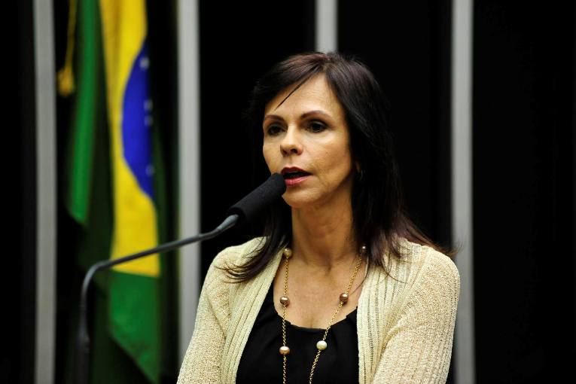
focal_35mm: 200
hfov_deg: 10.3
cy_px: 192
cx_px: 288
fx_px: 3200
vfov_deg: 6.9
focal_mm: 200
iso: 2000
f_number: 3.5
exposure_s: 1/100
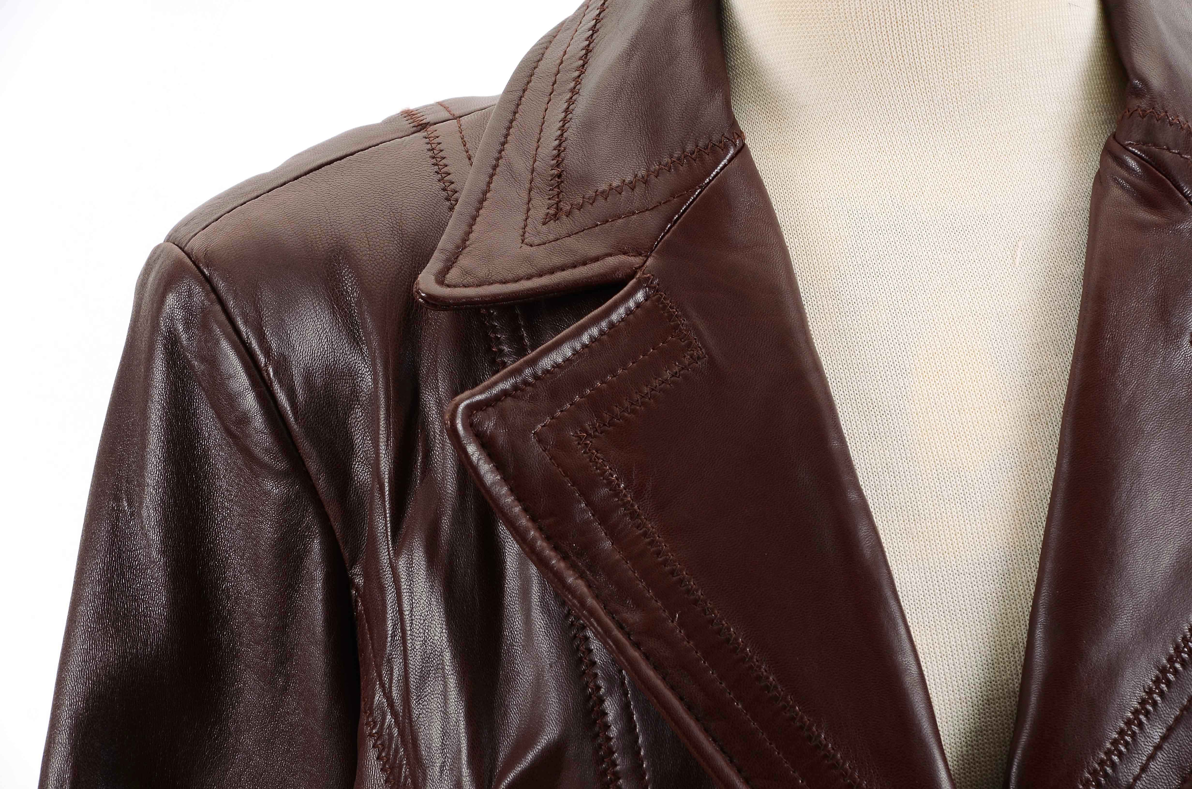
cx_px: 596
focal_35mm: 158
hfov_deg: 13.1
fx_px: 5204
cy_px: 394
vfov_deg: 8.7
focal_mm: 105
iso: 160
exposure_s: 1/80
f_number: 8
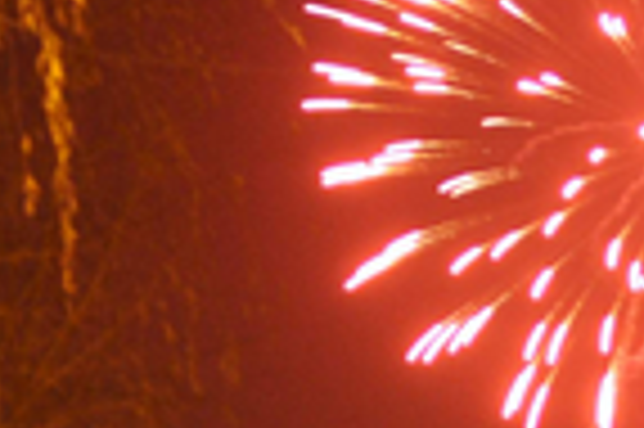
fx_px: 4660
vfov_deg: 5.2
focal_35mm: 261
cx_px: 1000
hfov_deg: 7.7
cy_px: 498
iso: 640
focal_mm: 31
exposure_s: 1/13
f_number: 2.8
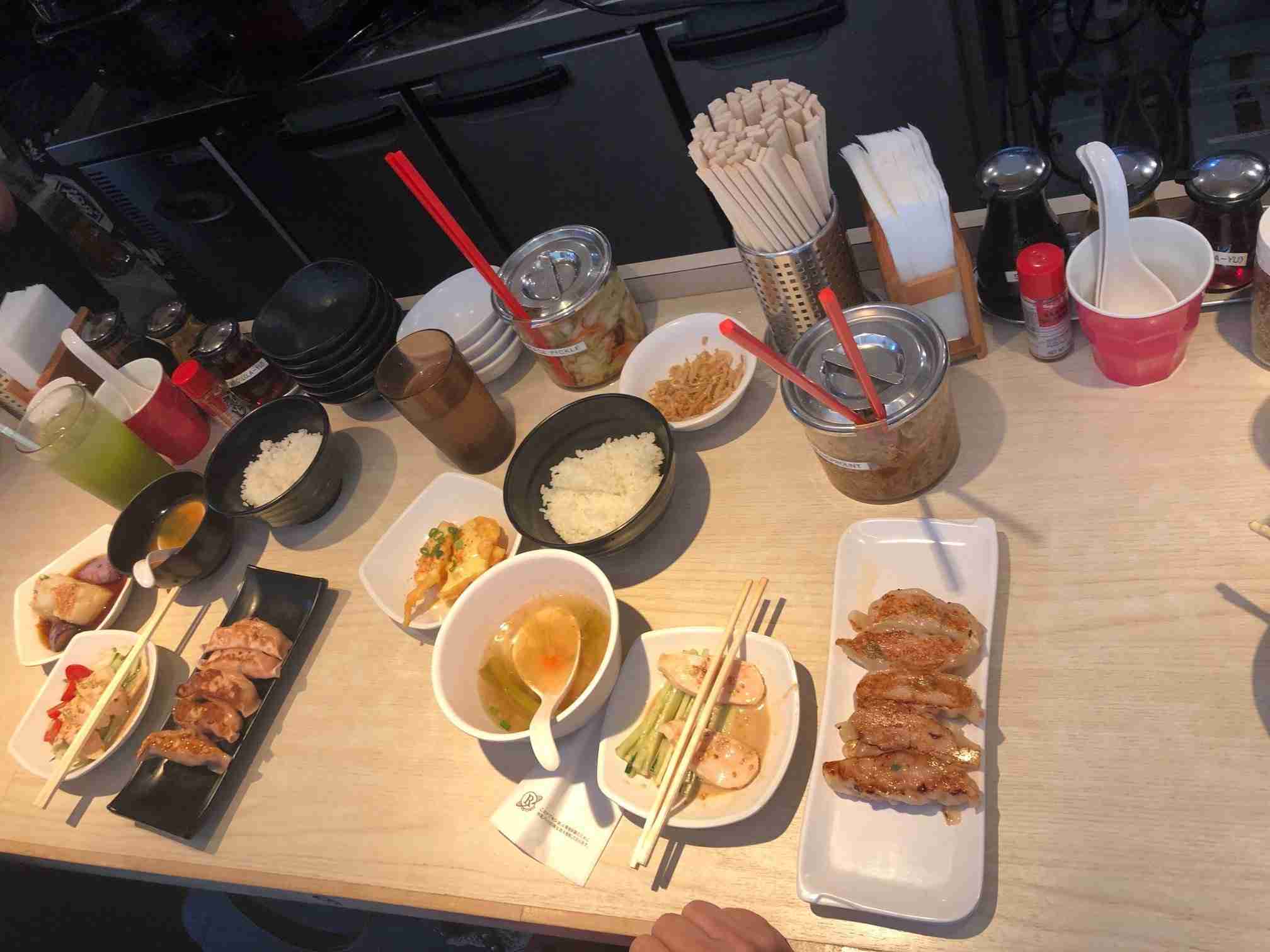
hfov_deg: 63.4
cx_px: 635
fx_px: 1027
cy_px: 476
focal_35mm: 28
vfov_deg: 49.7
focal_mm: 3.99
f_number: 1.8
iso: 32
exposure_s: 1/50
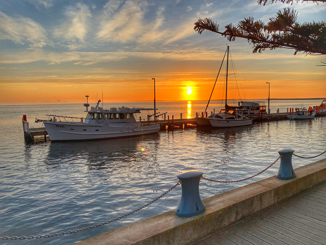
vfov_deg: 53.1
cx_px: 163
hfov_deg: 67.3
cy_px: 122
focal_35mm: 26
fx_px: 245
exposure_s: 1/1406
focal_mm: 4.25
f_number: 1.8
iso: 25
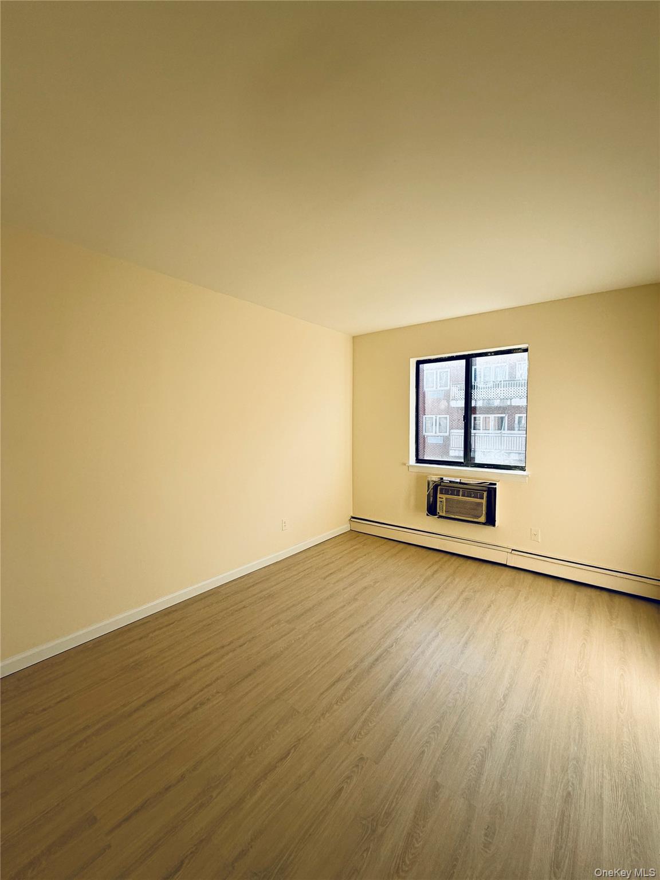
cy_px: 440
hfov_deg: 85.7
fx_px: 356
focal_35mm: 14
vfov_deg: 102.1
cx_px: 330
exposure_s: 1/277
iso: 50
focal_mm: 2.22
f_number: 2.2
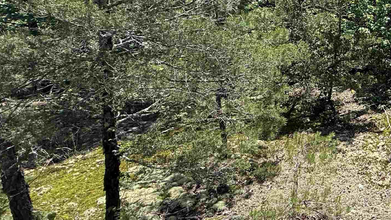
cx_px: 403
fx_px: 342
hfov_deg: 47.6
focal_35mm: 33
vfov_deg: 33.7
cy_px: 22
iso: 50
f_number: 2.2
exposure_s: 1/368
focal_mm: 2.22
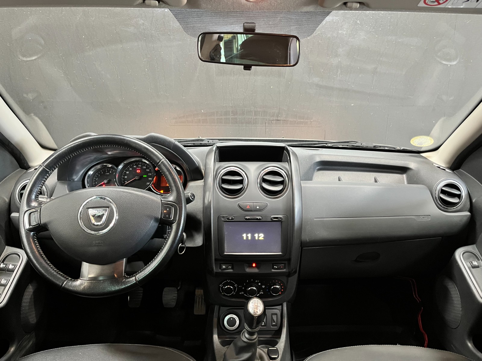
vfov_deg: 53.1
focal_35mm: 26
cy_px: 180
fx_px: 362
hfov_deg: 67.3
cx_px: 241
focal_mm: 5.1
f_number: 1.6
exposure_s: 1/33
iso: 500
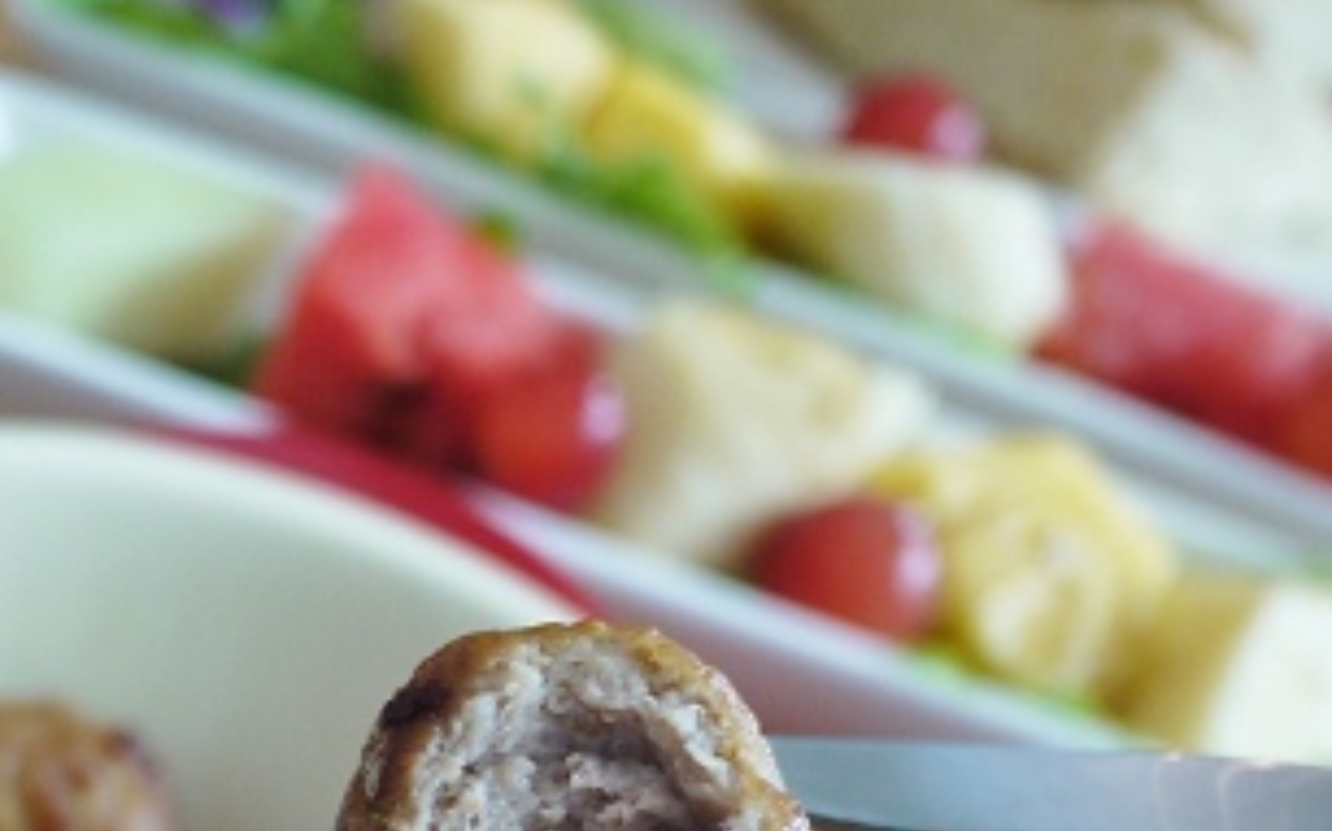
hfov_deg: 31.9
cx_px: 222
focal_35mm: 62
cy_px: 1005
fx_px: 2250
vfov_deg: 19.7
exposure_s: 1/60
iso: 320
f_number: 2.5
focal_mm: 14
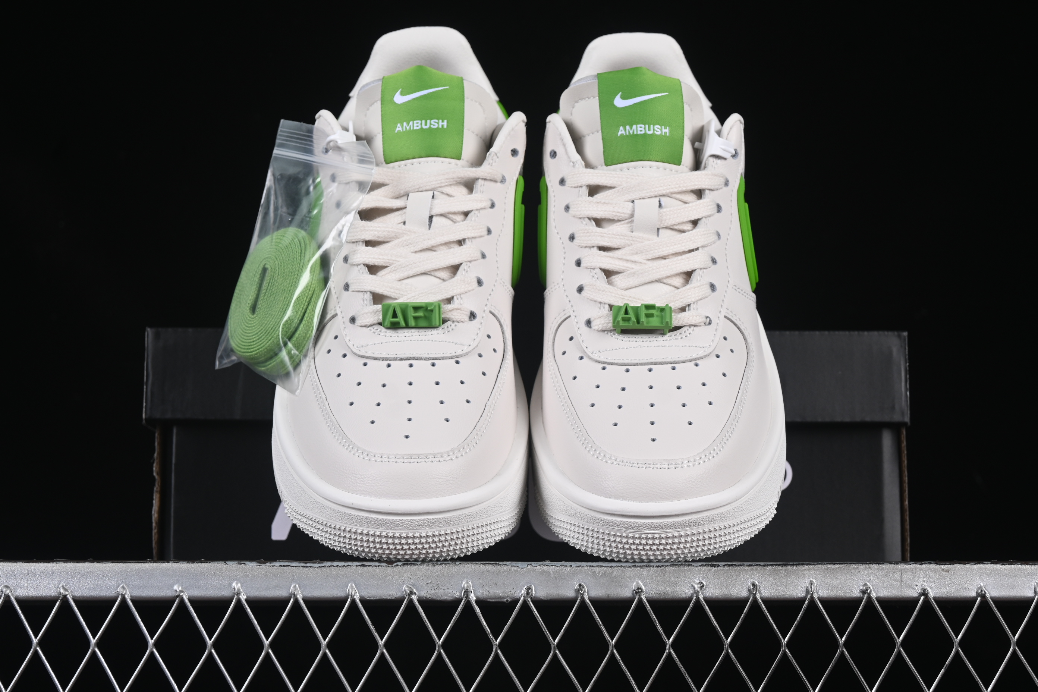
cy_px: 346
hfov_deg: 27.0
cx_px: 519
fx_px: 2162
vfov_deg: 18.2
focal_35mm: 75
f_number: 8
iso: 160
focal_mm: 50
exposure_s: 1/100
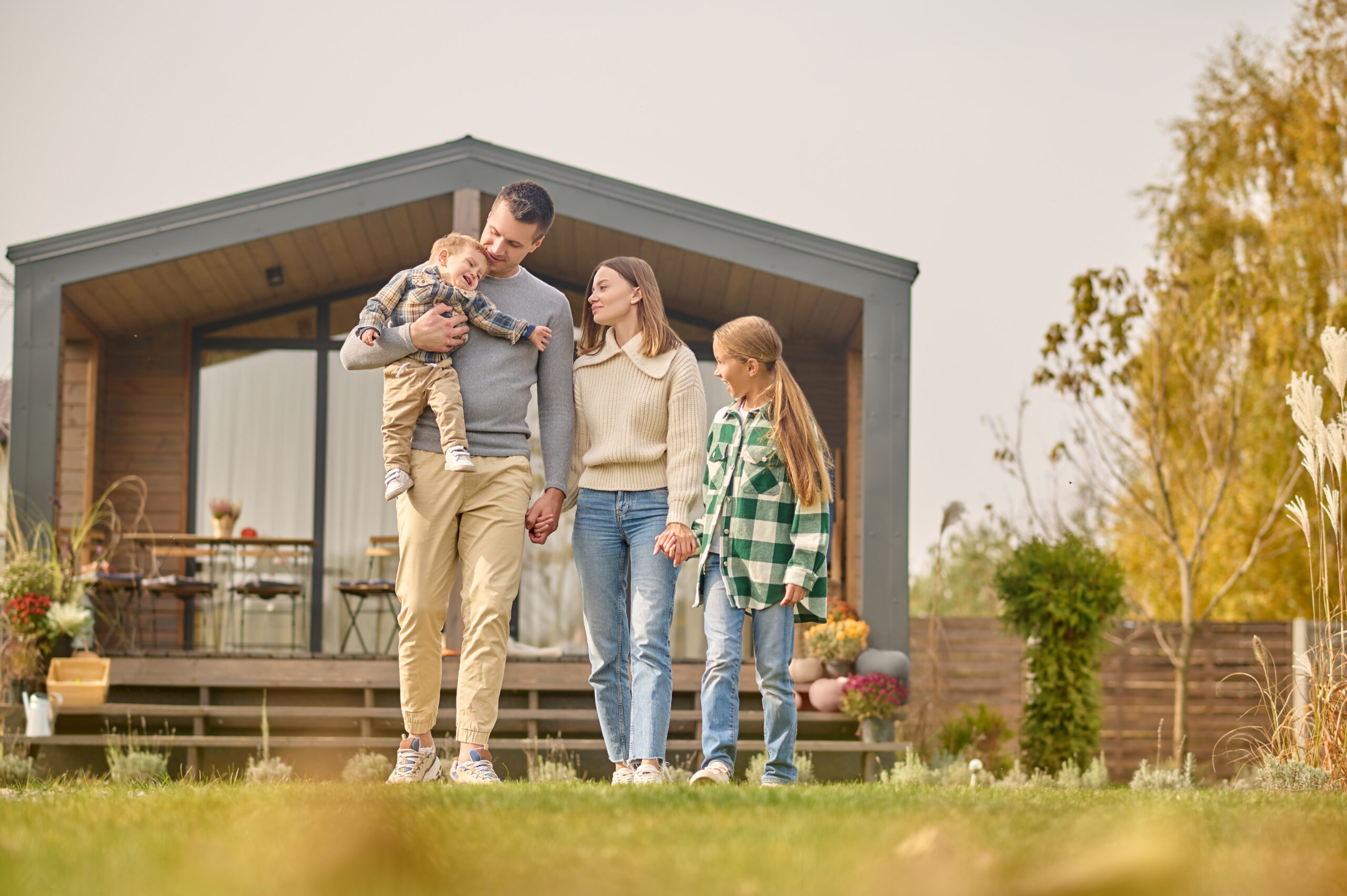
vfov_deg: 16.0
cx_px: 674
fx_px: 3178
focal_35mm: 85
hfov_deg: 23.9
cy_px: 448
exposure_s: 1/1250
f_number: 2.8
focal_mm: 85
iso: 125
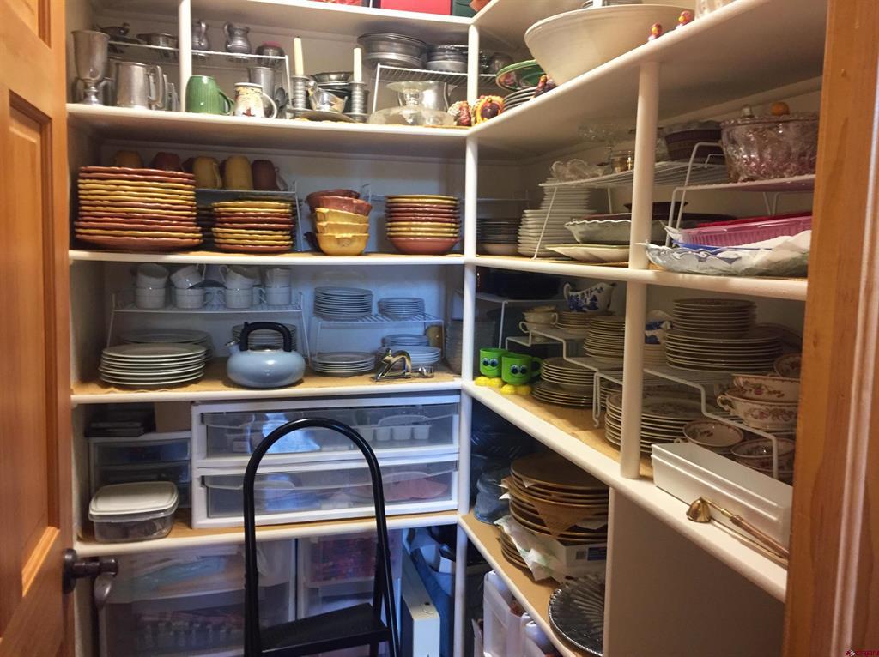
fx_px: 736
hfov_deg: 61.7
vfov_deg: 48.2
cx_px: 440
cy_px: 328
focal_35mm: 29
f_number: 2.2
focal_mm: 4.15
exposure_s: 1/24
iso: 250
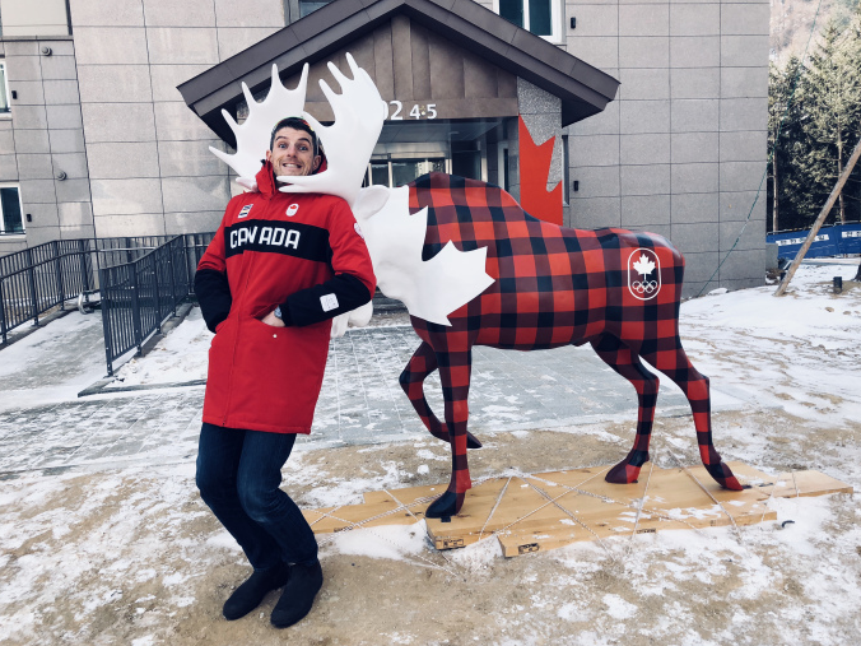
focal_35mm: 29
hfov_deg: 61.7
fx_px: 721
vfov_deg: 48.2
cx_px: 439
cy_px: 332
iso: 20
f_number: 1.8
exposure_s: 1/461
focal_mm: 3.99
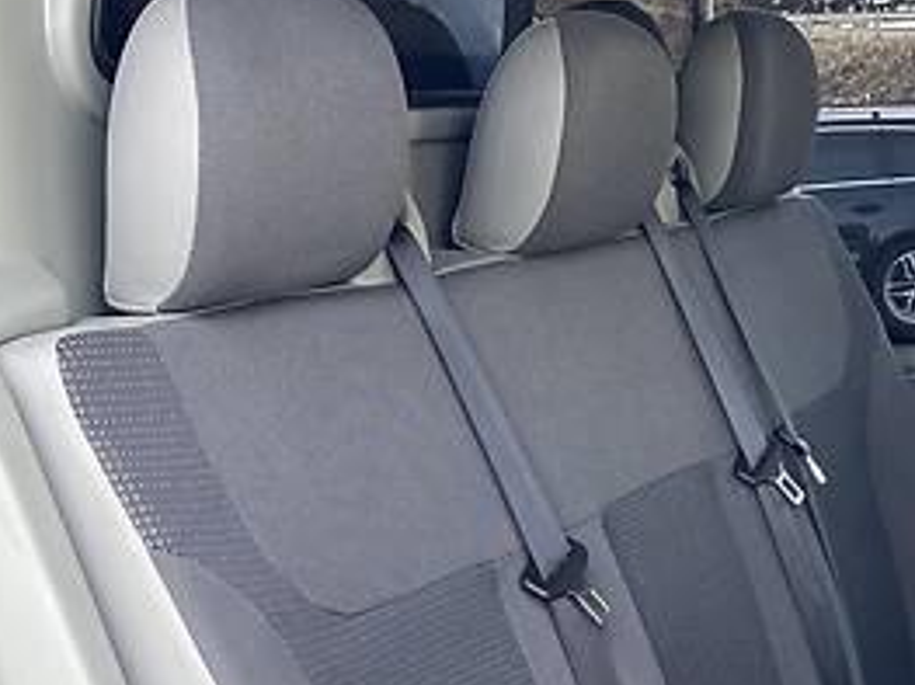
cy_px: 932
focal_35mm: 79
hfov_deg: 24.6
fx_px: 2087
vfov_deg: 17.3
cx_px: 588
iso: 64
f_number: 1.8
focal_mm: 4.2
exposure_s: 1/122
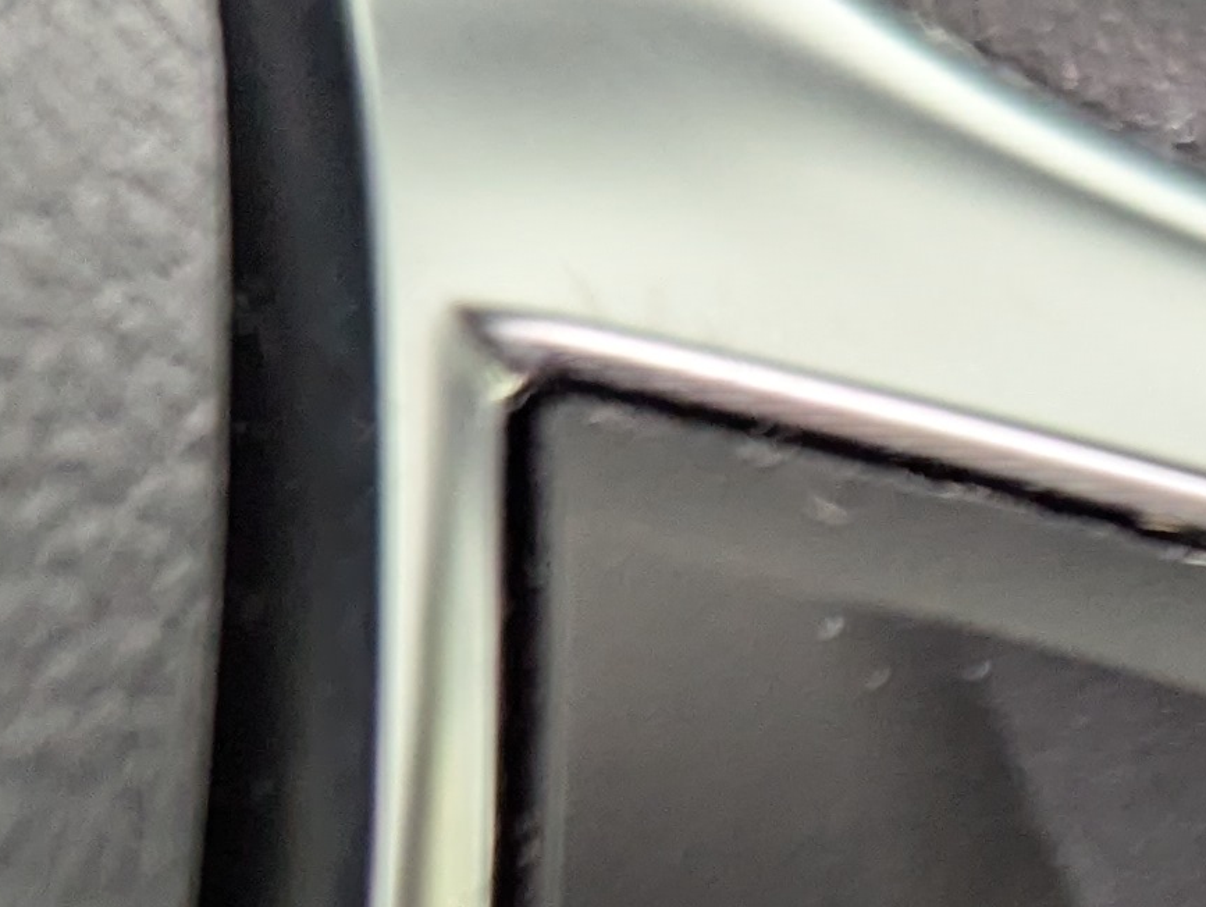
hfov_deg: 16.6
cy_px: 1600
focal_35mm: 113
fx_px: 3941
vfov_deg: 12.1
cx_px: 1493
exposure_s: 1/231
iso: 610
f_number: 1.85
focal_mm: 6.81
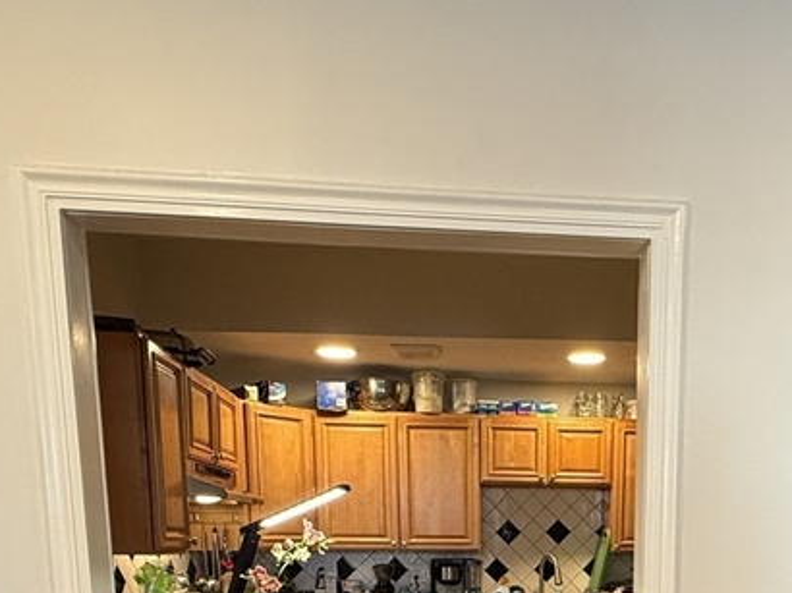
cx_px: 560
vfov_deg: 34.8
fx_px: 800
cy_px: 659
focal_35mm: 35
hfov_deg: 51.1
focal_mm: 2.22
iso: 200
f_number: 2.2
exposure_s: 1/60
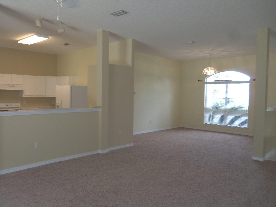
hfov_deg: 63.4
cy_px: 104
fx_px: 223
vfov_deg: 49.7
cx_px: 138
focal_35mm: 28
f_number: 3.9
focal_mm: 5.1
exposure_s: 1/30
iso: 160
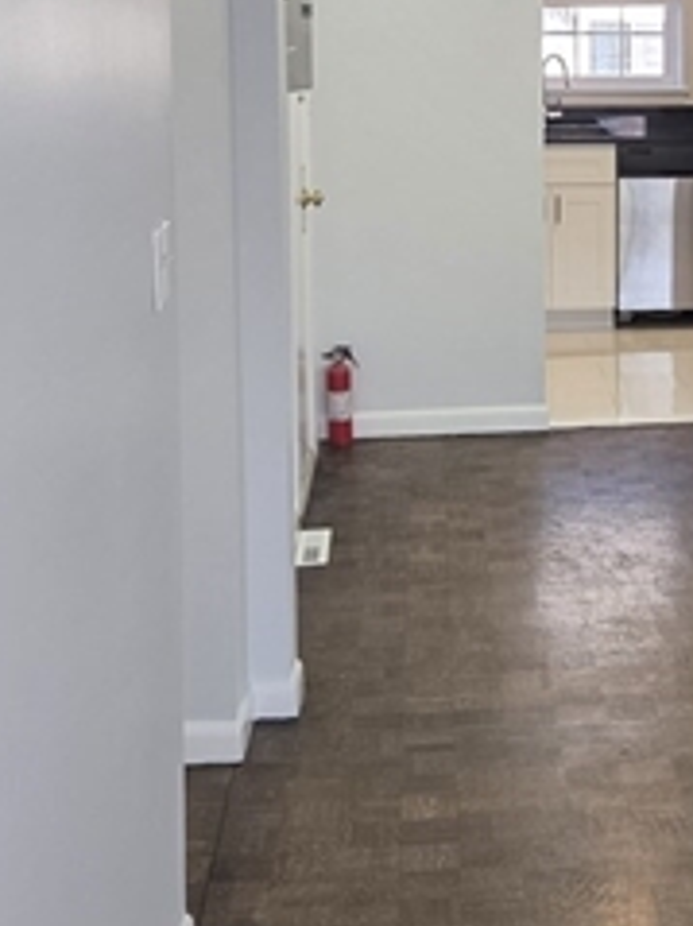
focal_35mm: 74
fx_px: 1977
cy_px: 201
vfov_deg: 25.9
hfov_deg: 19.0
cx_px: 782
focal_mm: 5.4
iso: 125
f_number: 1.8
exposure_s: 1/120
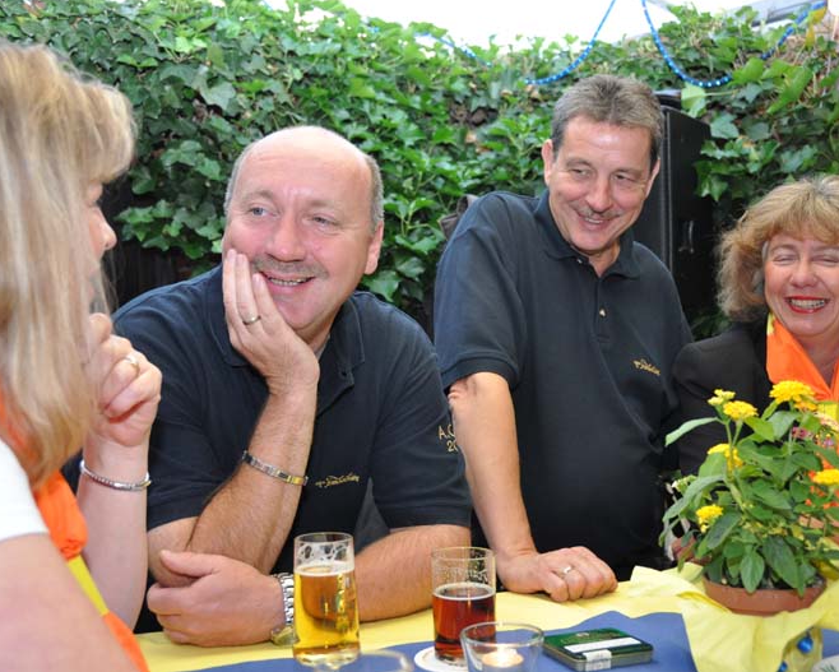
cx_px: 436
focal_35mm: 41
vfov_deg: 36.5
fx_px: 1019
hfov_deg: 44.8
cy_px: 335
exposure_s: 1/60
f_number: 4
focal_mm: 24
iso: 800
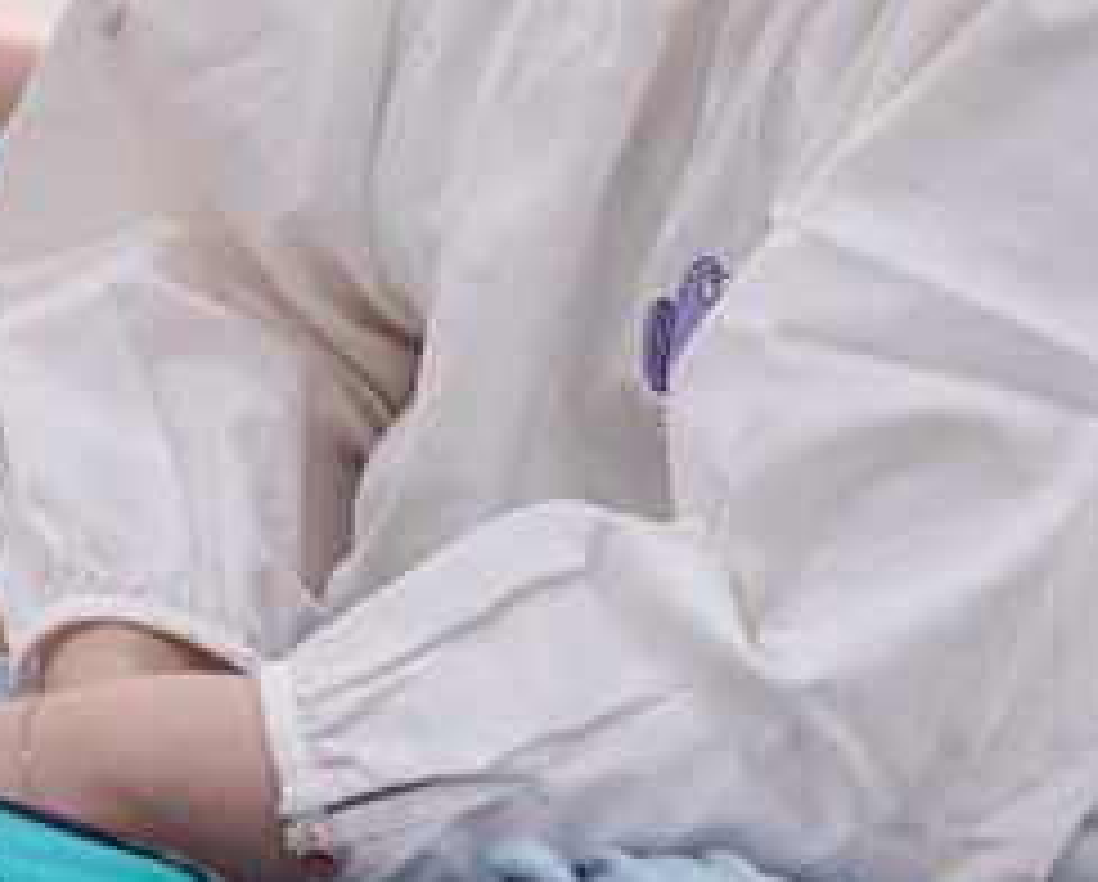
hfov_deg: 2.8
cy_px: -166
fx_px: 22491
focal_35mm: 691
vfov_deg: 2.2
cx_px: 486
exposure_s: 1/250
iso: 1600
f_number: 4
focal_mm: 200
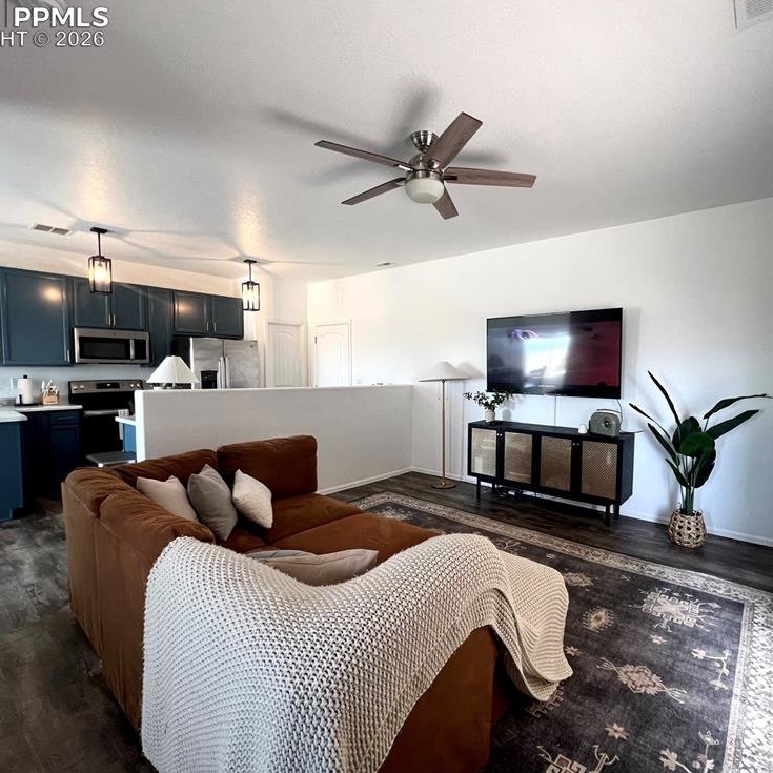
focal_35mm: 16
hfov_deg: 87.0
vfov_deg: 87.4
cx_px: 436
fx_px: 404
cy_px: 392
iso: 200
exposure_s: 1/120
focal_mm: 1.57
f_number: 1.8
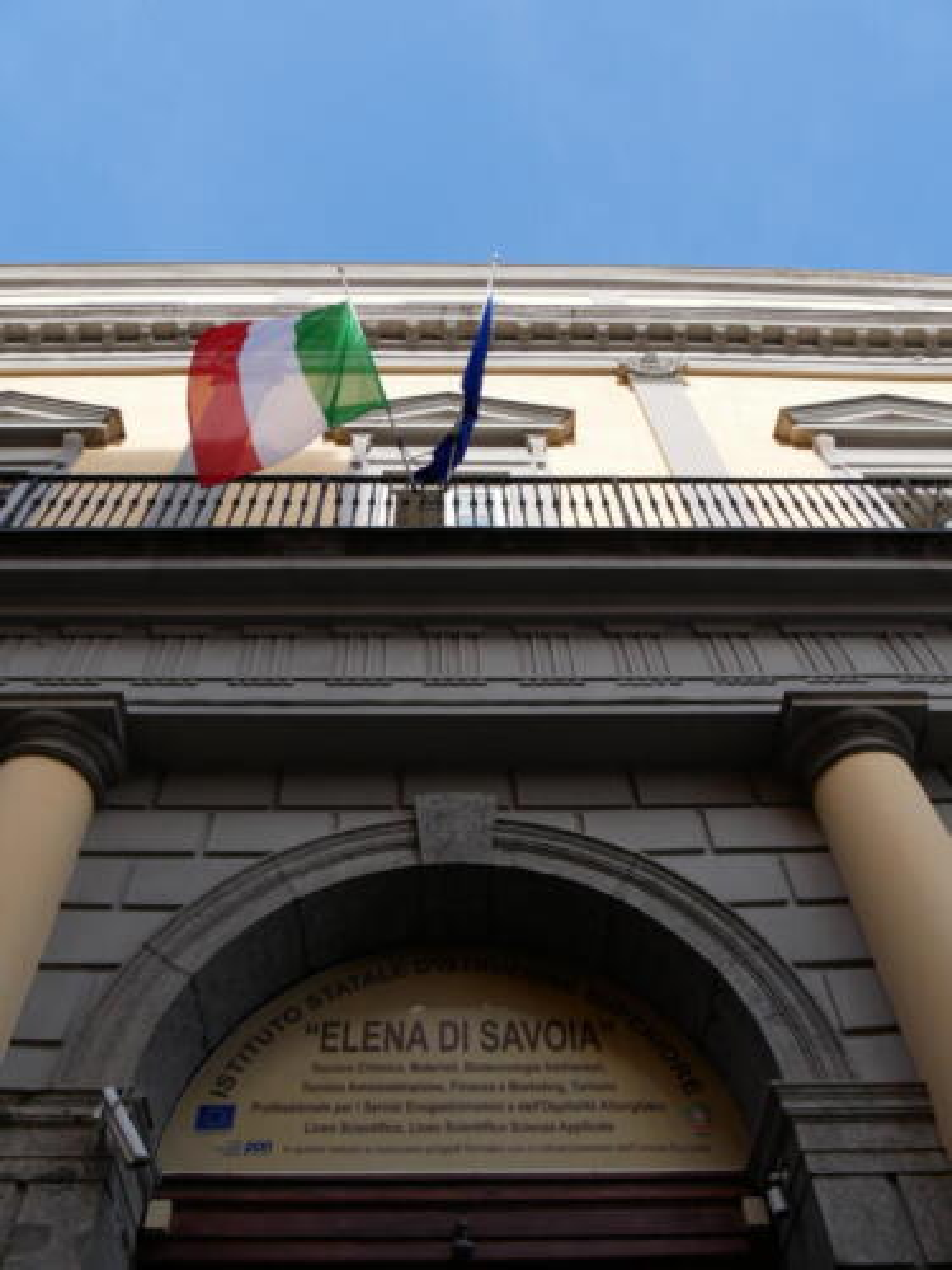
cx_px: 476
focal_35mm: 28
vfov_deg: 63.4
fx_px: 1027
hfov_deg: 49.7
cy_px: 635
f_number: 6.3
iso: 200
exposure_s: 1/320
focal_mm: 14
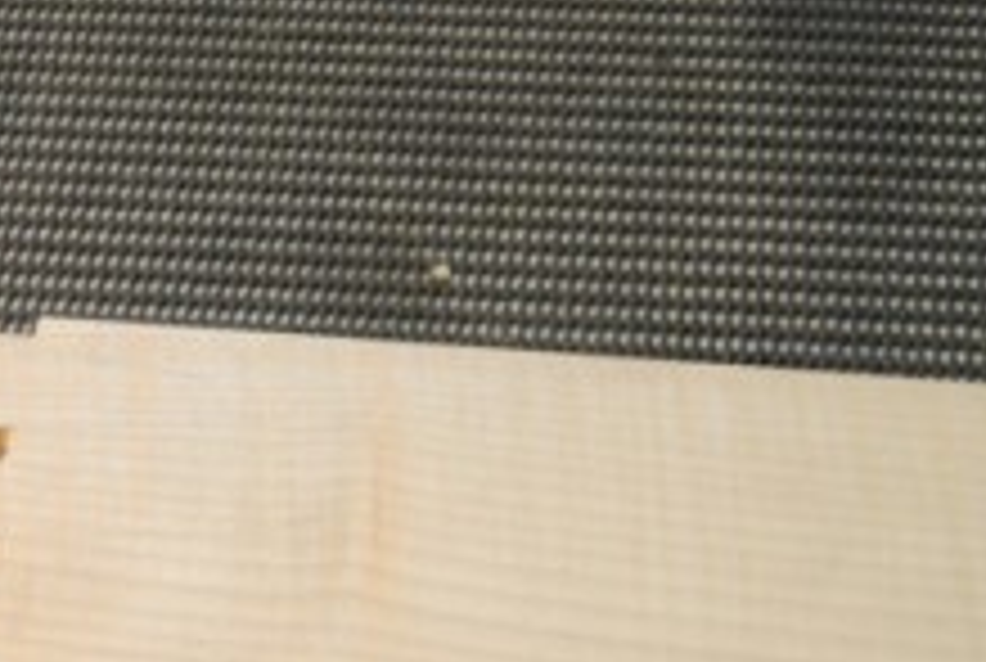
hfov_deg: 21.7
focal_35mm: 90
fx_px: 2470
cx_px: -5
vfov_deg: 15.1
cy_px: 563
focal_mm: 22
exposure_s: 1/30
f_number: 3.5
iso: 200
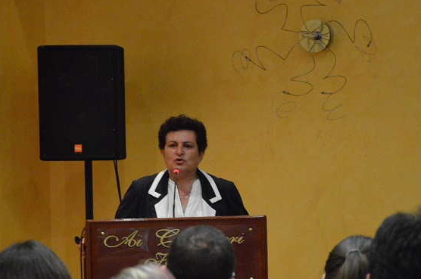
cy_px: 180
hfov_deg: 9.1
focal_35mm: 227
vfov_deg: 6.0
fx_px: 2647
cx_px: 246
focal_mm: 105
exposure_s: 1/50
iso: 6400
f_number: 5.6
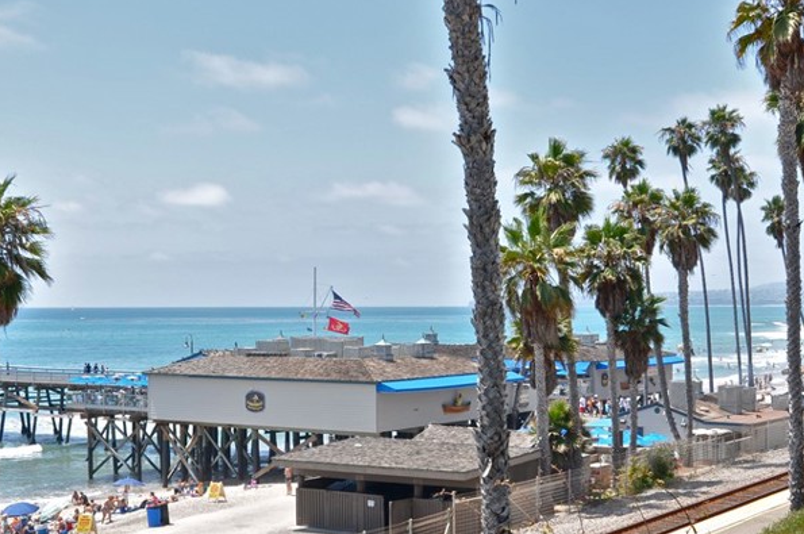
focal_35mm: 62
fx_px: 1383
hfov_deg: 32.4
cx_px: 363
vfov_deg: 21.8
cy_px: 345
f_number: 9
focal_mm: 24
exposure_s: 1/320
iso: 200
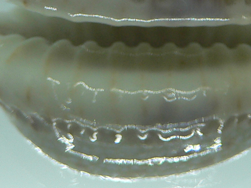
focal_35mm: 103
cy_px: -44
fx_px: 747
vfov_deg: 13.9
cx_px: 140
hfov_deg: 19.1
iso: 80
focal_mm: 4.6
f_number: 2.8
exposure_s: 1/60
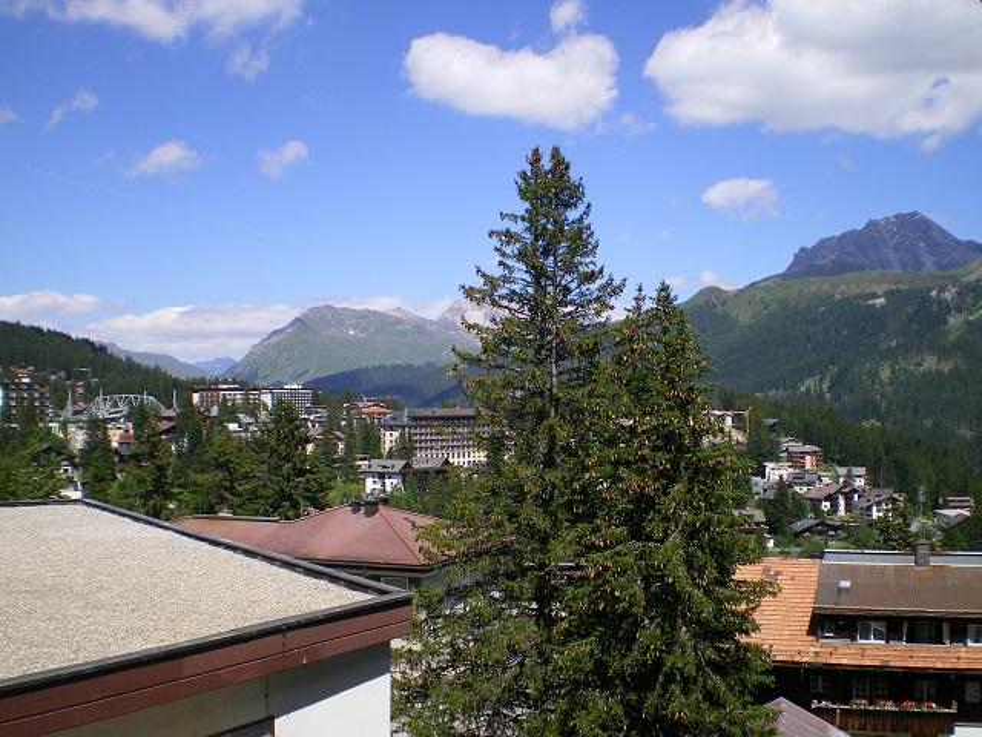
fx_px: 1078
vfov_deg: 37.7
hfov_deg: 49.0
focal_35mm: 38
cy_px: 368
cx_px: 491
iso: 64
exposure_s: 1/320
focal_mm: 6.3
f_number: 4.6
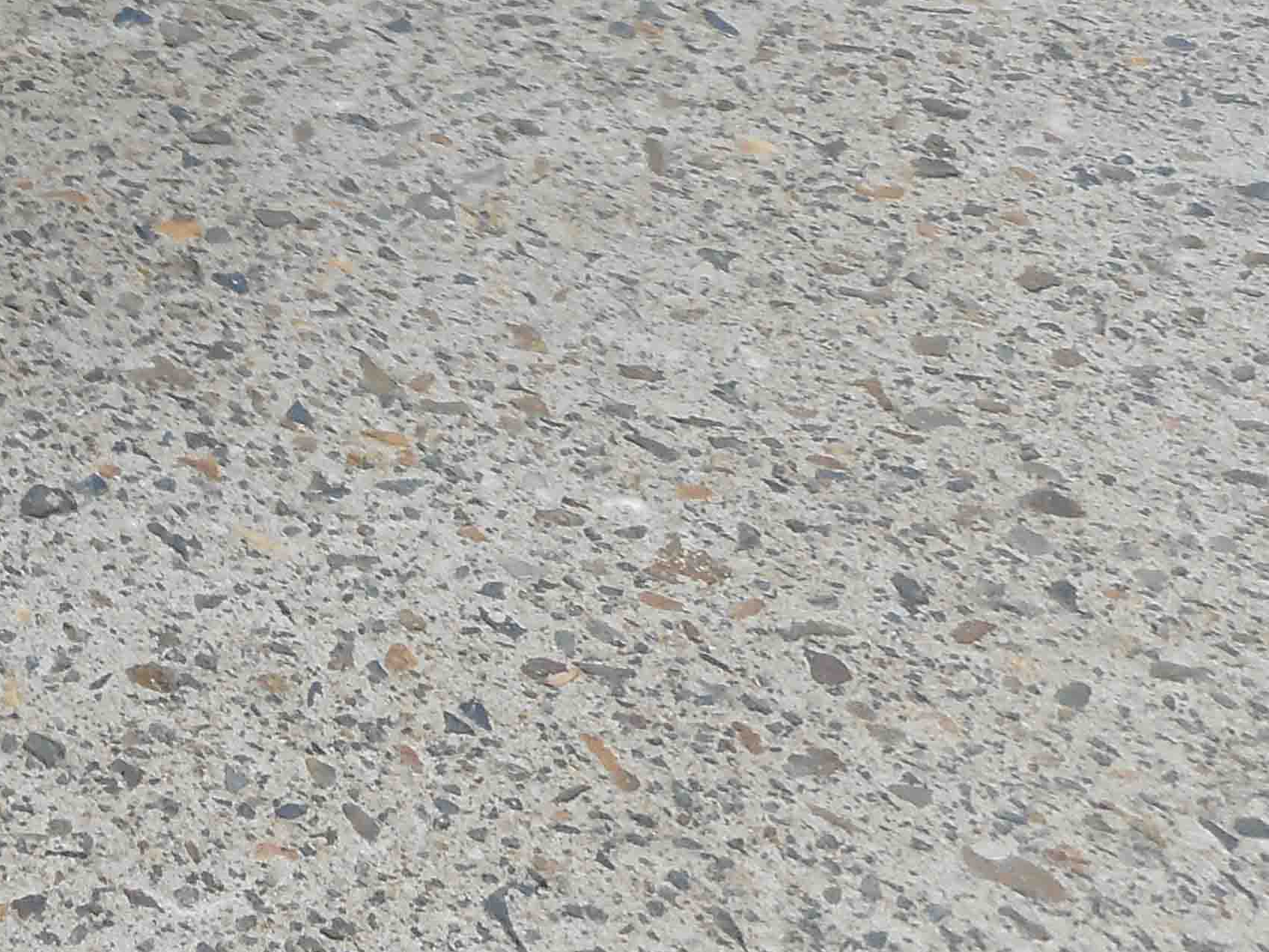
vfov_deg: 18.1
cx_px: -546
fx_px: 2786
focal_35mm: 76
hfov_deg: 22.0
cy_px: -281
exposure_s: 1/250
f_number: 3.7
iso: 80
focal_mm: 4.5
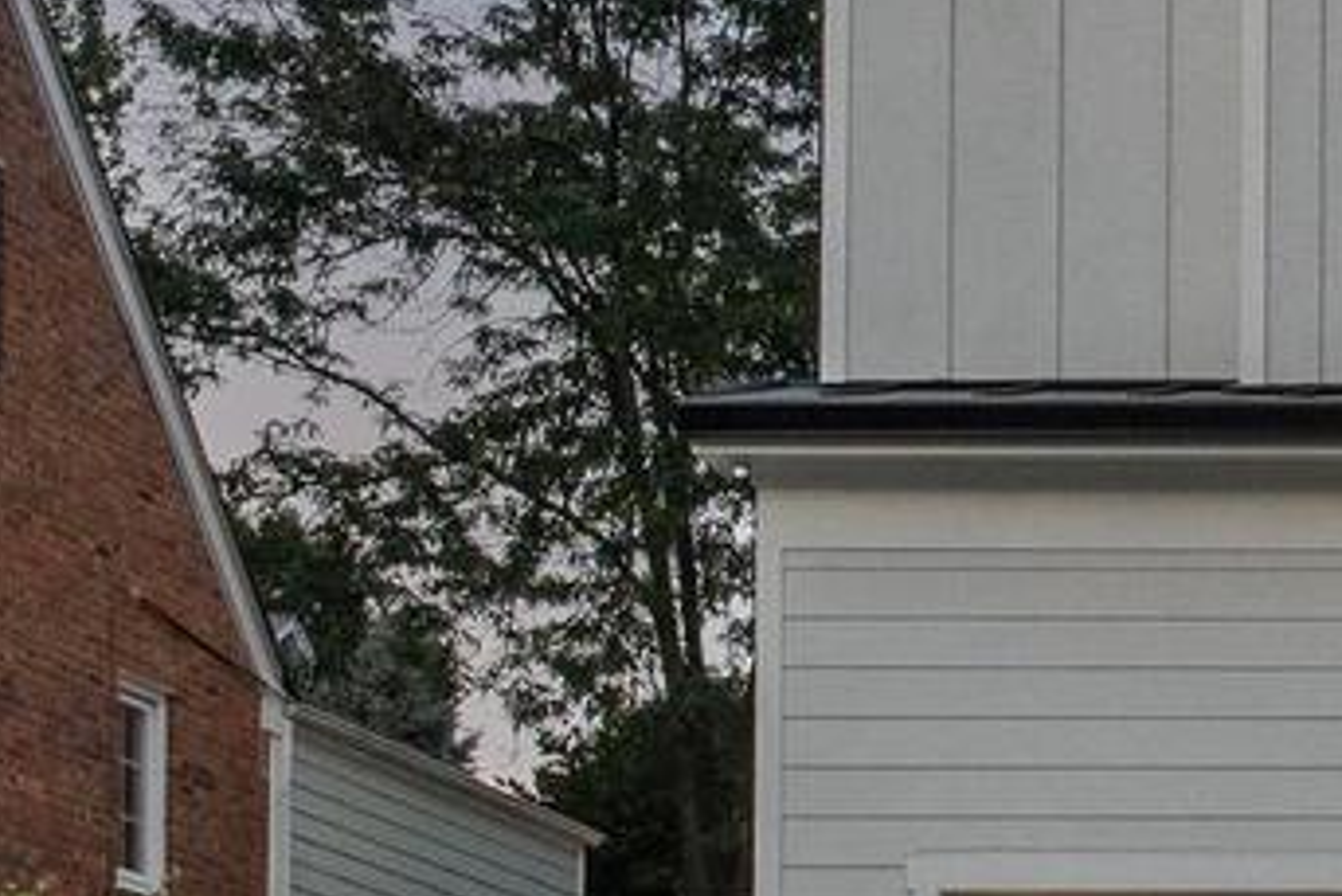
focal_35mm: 130
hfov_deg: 14.5
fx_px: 4848
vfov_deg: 10.5
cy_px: 39
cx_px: 2097
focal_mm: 21
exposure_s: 1/40
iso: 2500
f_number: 8
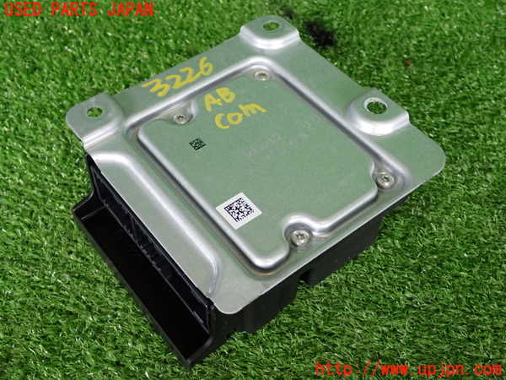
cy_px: 190
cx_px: 253
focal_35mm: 44
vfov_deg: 32.9
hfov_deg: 42.9
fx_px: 643
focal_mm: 7.84
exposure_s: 1/40
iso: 250
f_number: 2.9
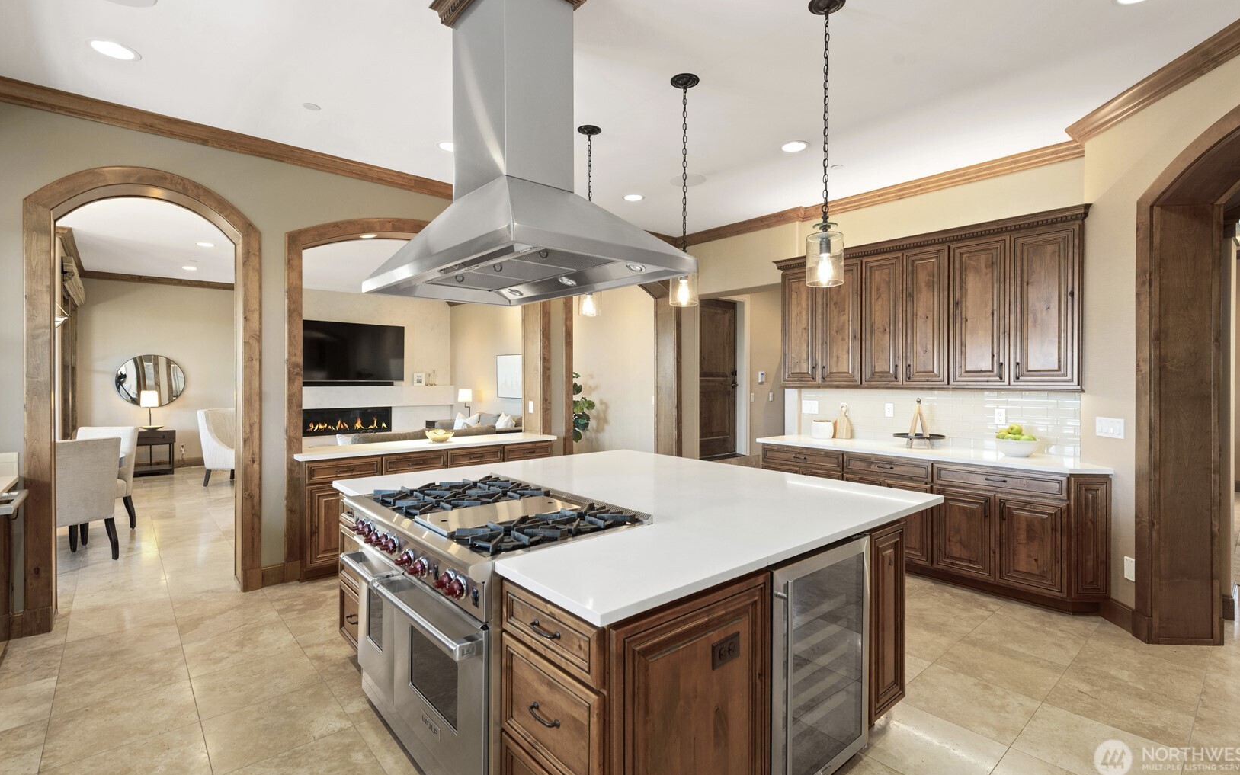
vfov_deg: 67.9
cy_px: 357
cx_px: 633
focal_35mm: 17
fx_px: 575
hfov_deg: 94.3
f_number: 7.1
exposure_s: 1/5
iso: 640
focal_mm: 16
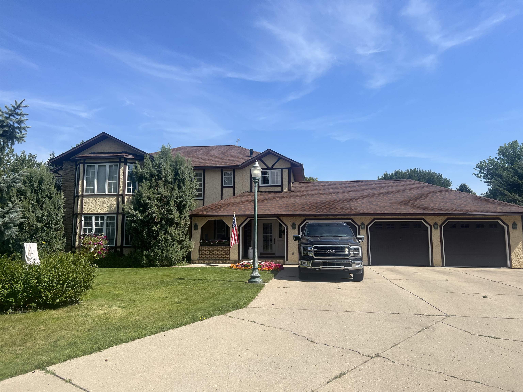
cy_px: 196
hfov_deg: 67.3
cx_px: 262
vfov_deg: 53.1
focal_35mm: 26
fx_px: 393
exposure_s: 1/4444
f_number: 1.5
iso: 50
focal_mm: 5.7
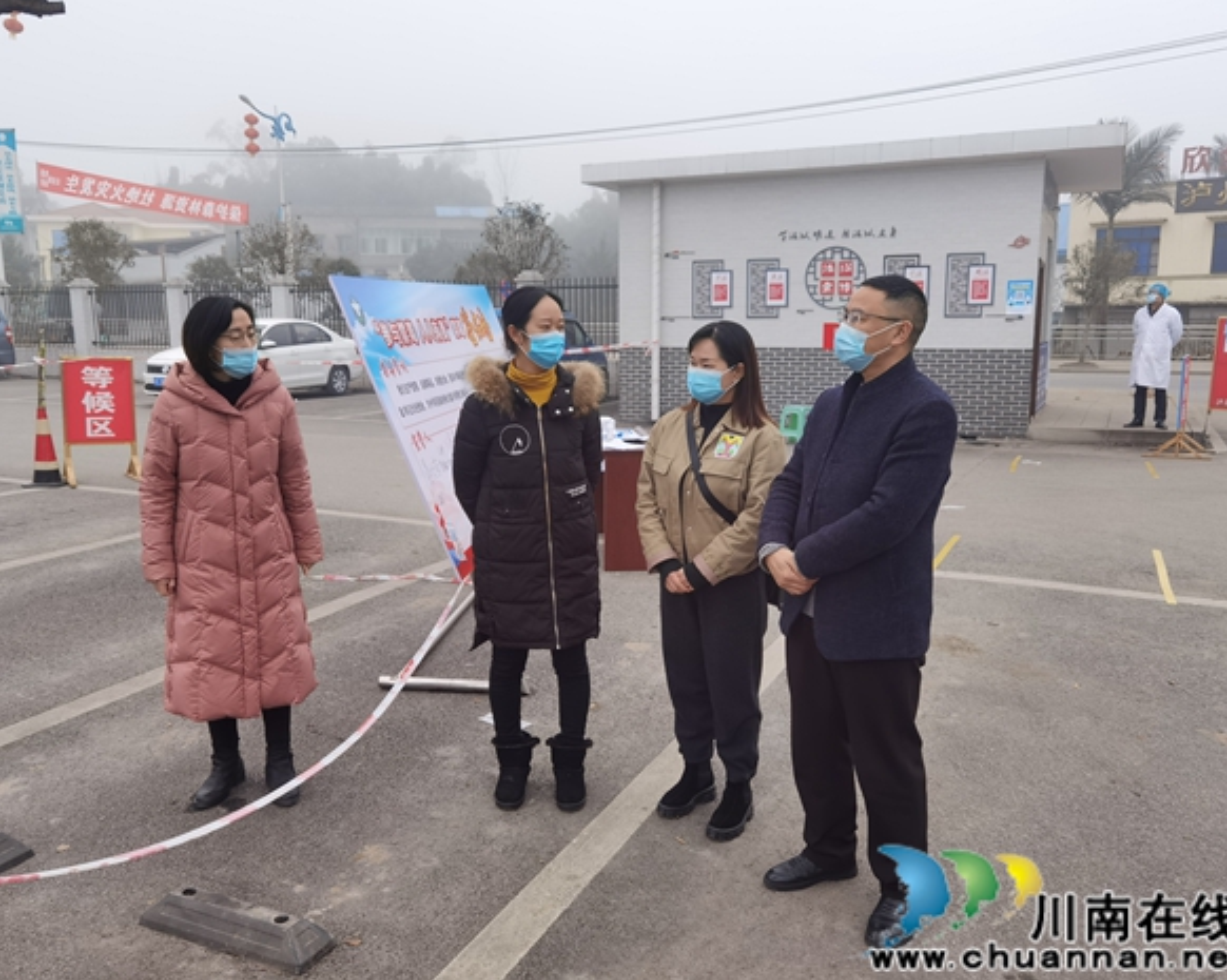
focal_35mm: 29
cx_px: 607
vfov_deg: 49.9
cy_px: 499
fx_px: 1053
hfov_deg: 60.5
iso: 50
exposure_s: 1/1215
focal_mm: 6.71
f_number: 1.9
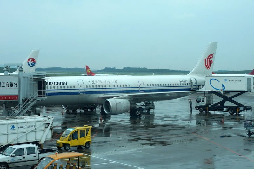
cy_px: 84
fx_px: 328
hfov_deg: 42.3
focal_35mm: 46
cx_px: 127
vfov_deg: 29.0
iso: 100
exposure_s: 1/200
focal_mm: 31
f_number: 9
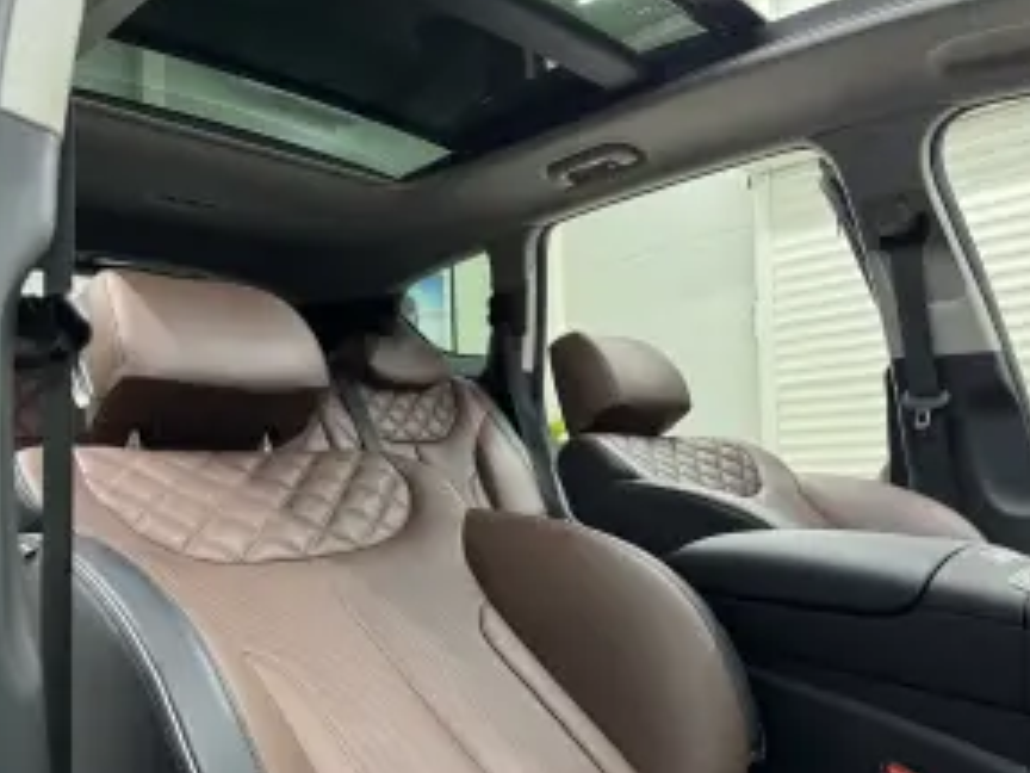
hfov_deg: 59.9
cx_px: 551
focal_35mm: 30
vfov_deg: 46.6
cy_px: 447
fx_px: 893
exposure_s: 1/50
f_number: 1.78
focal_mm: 6.76
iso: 320
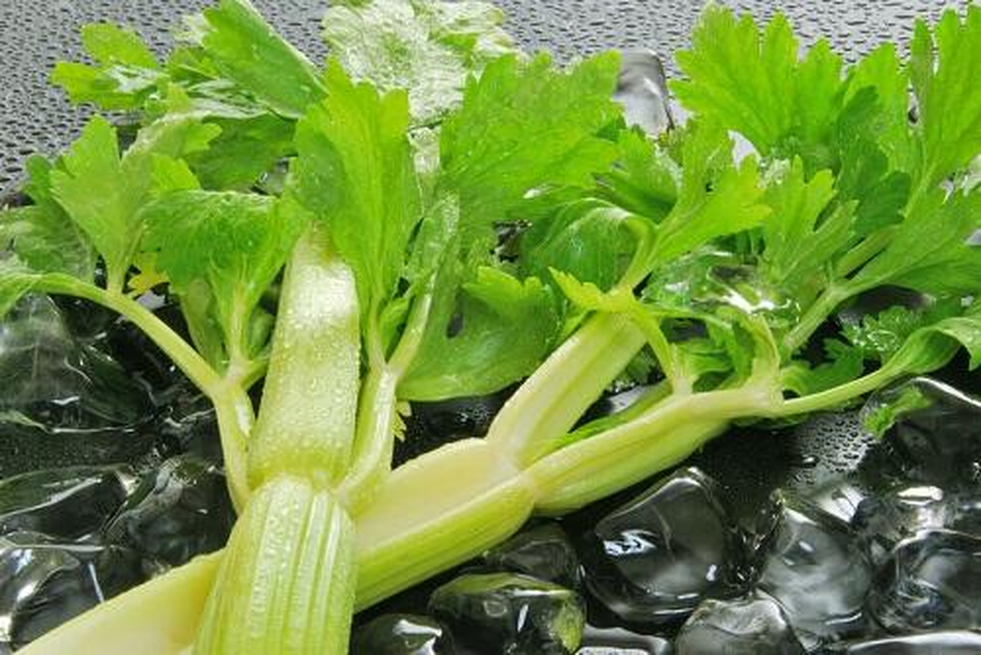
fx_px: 3067
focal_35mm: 112
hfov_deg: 18.2
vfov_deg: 12.2
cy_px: 328
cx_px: 490
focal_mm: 75
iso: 100
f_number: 32
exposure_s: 1/125
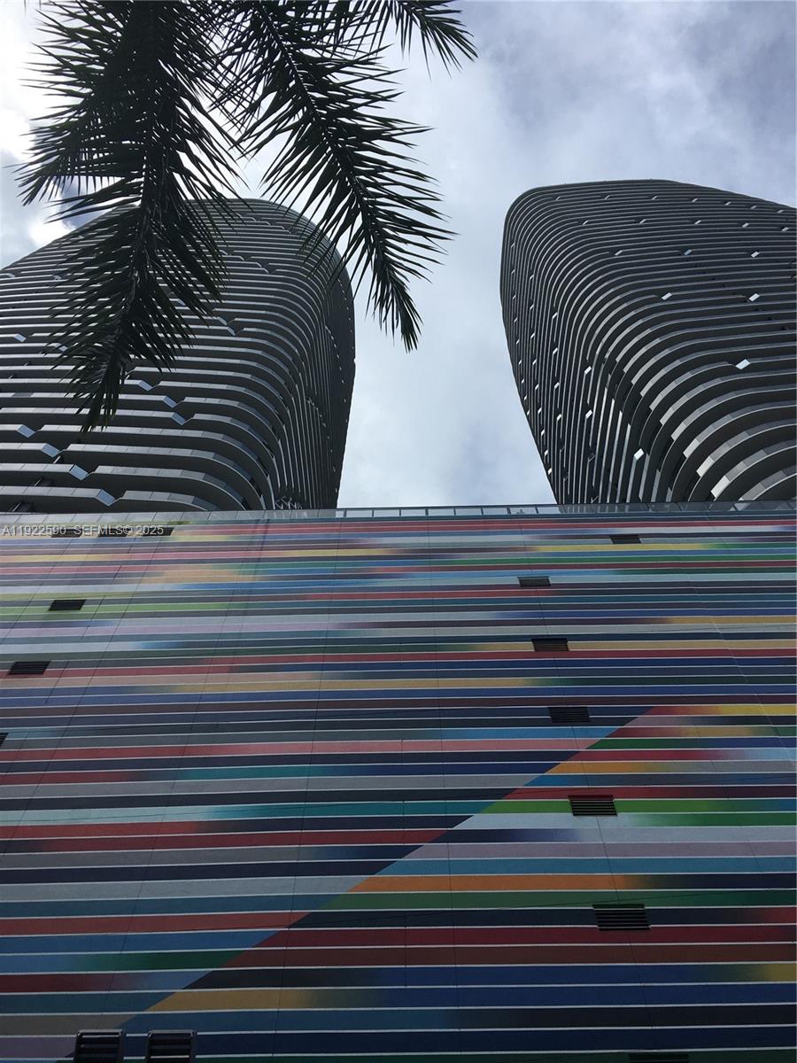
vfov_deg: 61.7
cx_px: 398
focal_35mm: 29
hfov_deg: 48.2
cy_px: 532
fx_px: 890
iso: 25
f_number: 2.2
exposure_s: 1/1789
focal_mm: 4.15
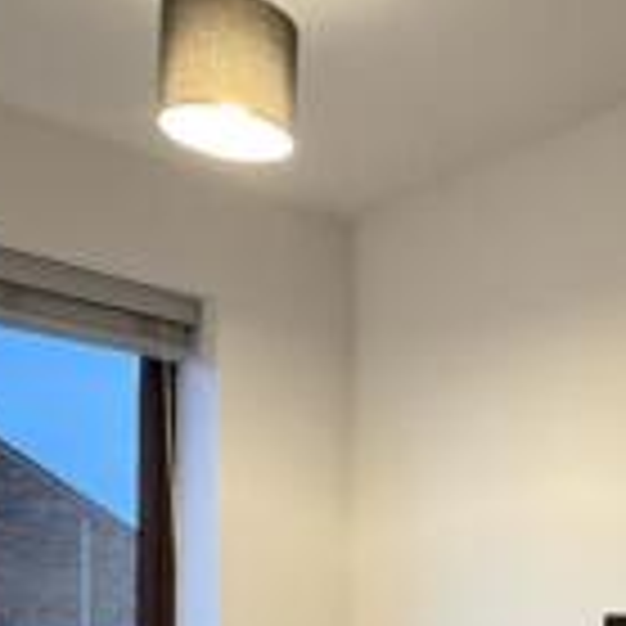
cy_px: 655
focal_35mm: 52
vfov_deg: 30.1
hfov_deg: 30.9
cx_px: 597
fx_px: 1064
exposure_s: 1/50
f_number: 2.2
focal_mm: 2.22
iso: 500
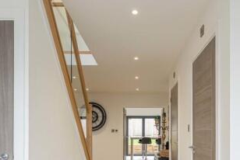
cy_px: 132
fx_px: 234
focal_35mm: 35
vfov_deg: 36.4
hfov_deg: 54.0
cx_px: 141
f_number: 5
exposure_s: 1/100
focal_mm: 16.5
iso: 250
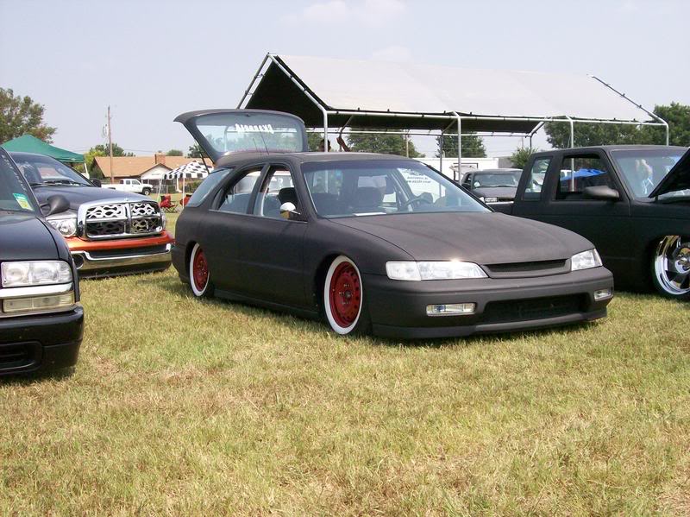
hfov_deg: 42.1
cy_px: 258
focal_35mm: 45
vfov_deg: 32.1
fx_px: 896
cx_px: 345
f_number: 5.4
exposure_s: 1/638
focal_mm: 7.6
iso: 80
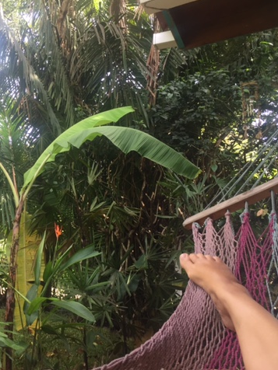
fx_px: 418
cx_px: 43
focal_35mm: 39
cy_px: 185
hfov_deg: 35.2
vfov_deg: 47.9
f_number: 2.2
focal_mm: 4.15
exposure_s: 1/120
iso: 50
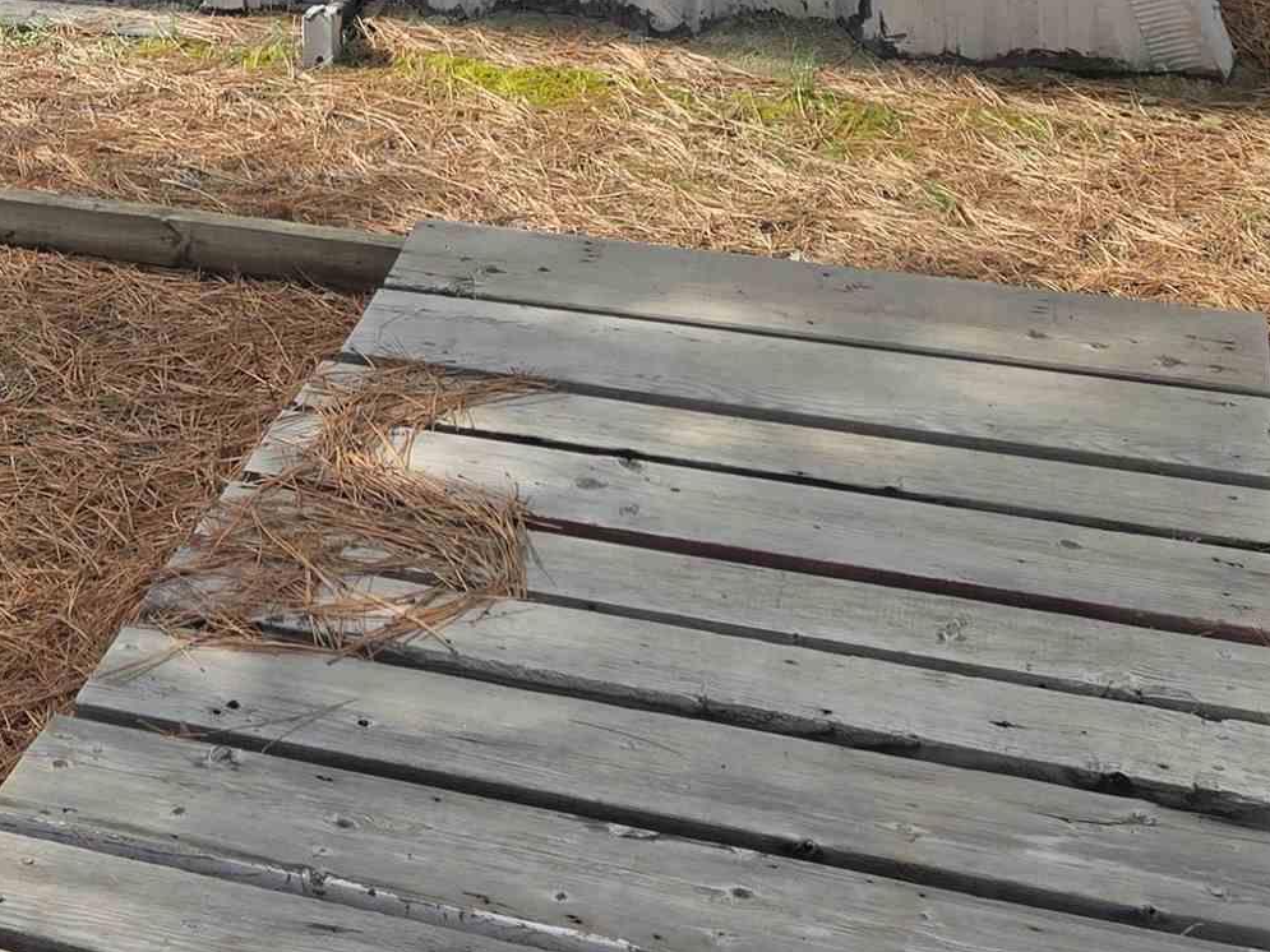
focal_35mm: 71
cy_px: -453
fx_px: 2605
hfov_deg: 26.2
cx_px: 57
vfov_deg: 18.5
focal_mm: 5.4
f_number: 1.8
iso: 25
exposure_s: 1/1192
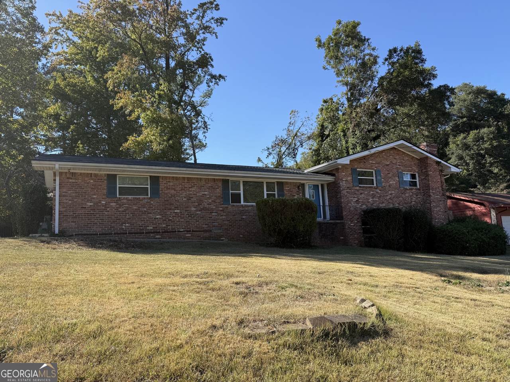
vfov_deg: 56.8
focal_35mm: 24
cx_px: 255
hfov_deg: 71.6
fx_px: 354
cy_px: 191
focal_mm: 6.76
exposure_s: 1/2169
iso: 80
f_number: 1.78
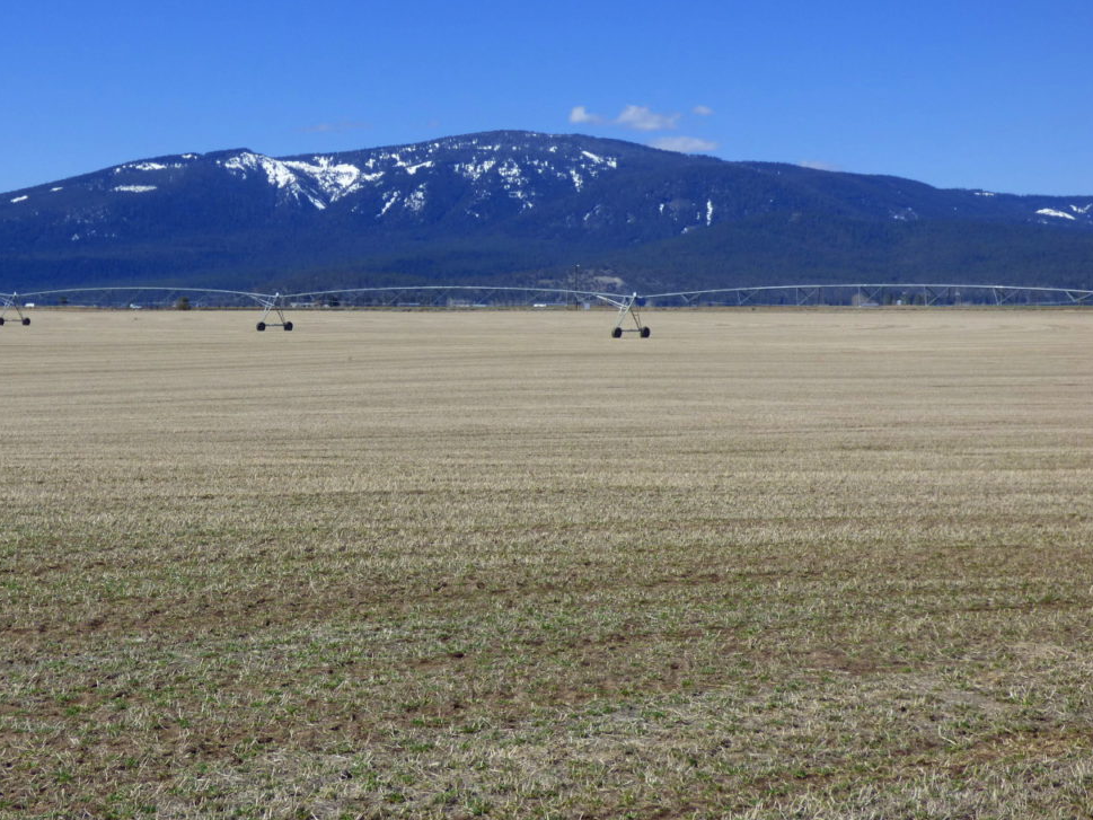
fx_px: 2211
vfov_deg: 21.0
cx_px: 409
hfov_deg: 27.7
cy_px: 306
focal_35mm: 70
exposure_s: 1/1300
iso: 100
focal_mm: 9.1
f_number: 3.9
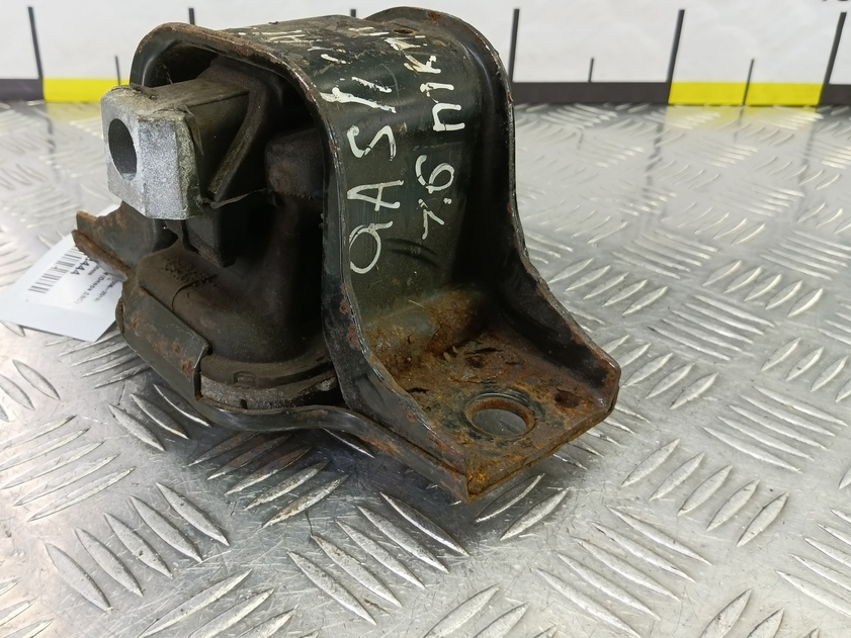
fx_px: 688
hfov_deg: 62.8
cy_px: 265
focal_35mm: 28
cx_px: 335
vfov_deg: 49.5
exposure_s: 1/50
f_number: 1.6
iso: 203
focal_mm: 4.11
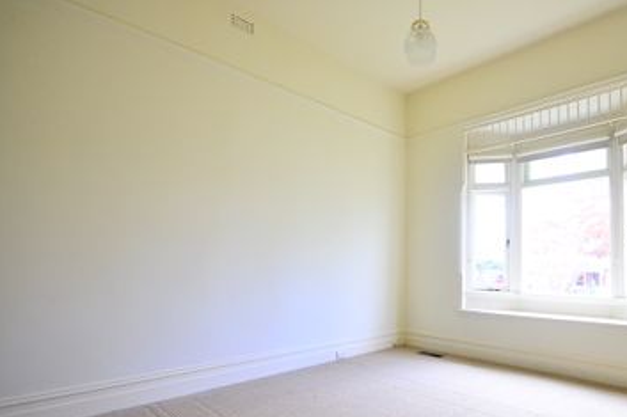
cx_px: 401
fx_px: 348
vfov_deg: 61.5
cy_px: 246
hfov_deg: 82.0
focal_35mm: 20
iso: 1250
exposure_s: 1/100
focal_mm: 10
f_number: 5
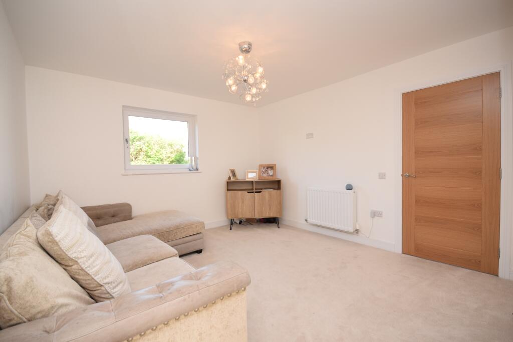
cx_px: 256
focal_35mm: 15
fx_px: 214
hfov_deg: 100.4
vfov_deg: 77.3
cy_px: 171
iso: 640
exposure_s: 1/125
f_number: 5.6
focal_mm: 10
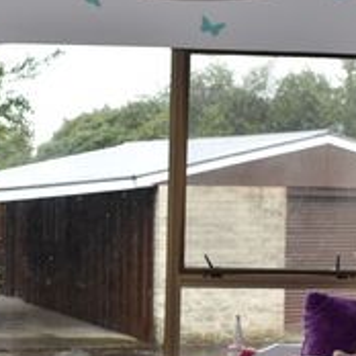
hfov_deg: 21.7
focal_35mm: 79
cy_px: 244
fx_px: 921
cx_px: 94
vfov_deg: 21.8
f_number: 5.6
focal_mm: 23
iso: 500
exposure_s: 1/125
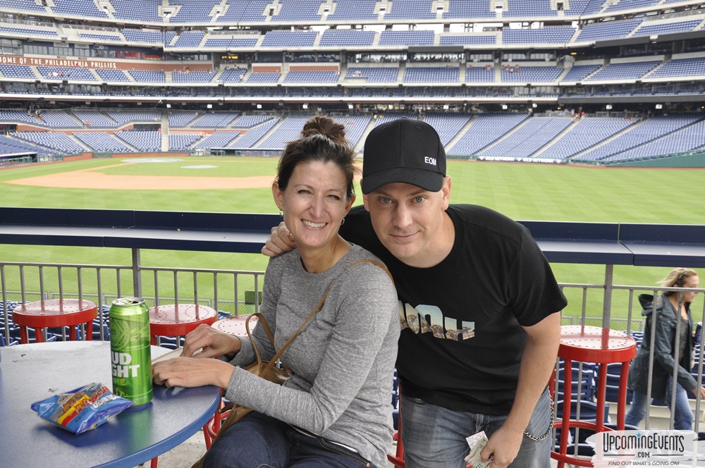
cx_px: 352
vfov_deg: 34.1
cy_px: 234
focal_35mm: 39
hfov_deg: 49.6
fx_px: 763
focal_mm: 26
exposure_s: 1/60
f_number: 8
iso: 400
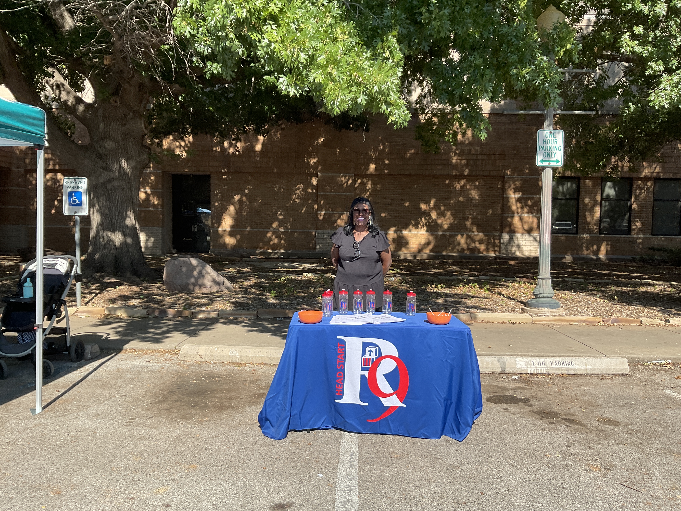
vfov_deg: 48.2
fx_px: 571
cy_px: 256
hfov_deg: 61.7
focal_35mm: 29
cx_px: 340
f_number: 1.8
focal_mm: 3
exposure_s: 1/912
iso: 16
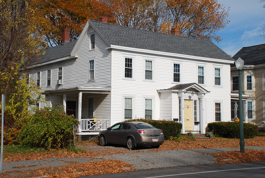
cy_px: 89
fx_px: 420
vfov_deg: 23.8
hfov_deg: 35.0
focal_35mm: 57
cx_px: 132
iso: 100
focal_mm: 38
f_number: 9
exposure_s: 1/320
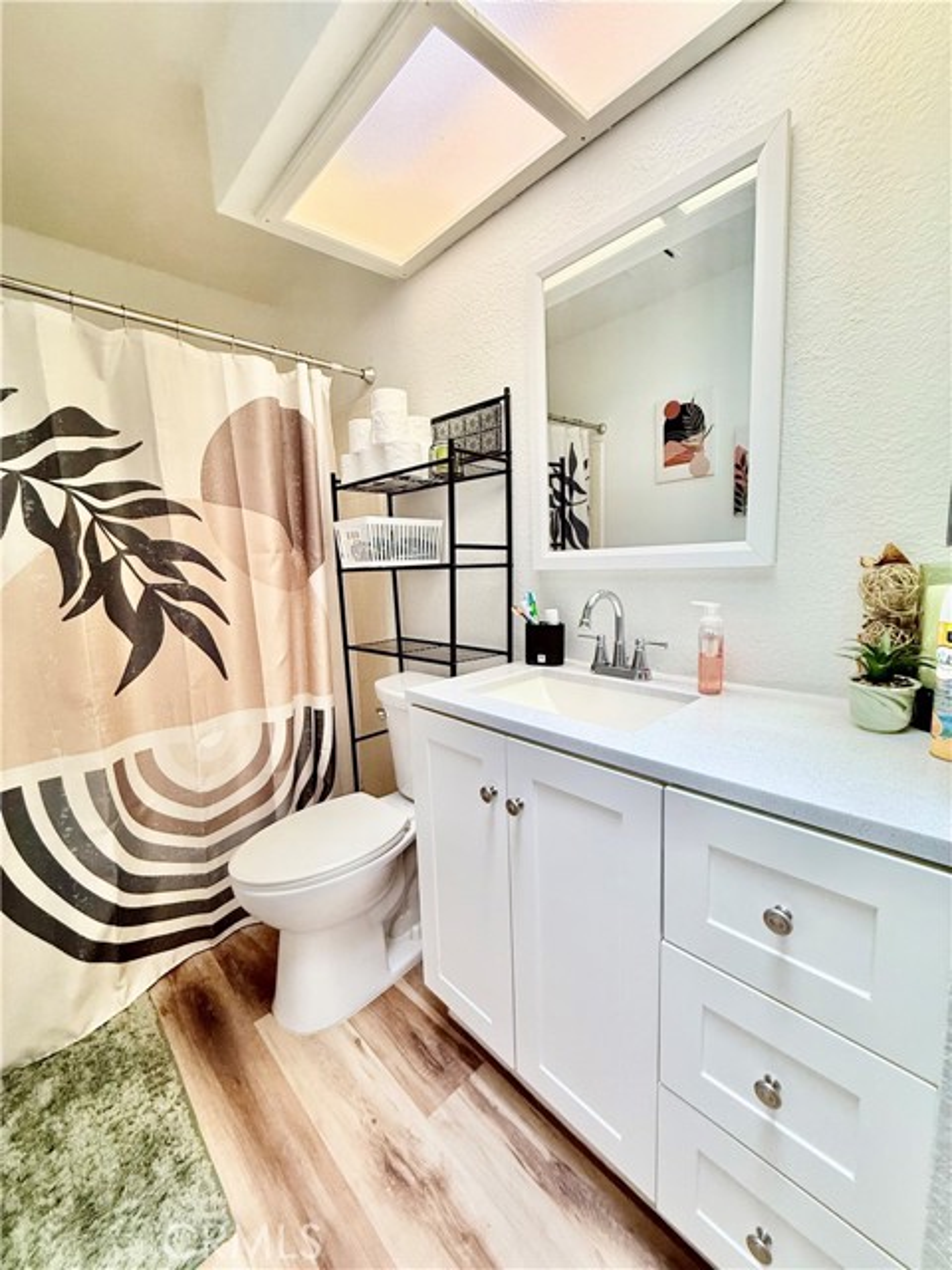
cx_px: 476
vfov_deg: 102.1
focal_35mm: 14
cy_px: 635
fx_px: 513
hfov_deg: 85.7
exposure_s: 1/90
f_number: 2.2
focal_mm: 2.22
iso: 250
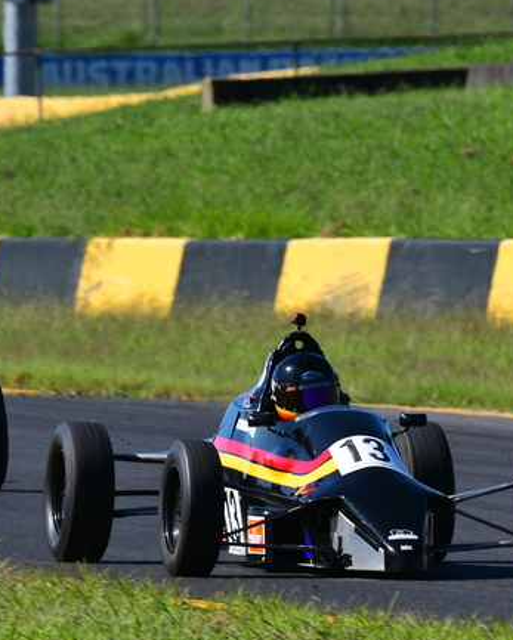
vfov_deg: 1.6
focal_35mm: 1195
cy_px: 347
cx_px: 392
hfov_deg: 1.3
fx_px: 22655
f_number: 13
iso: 500
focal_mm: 460
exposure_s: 1/640
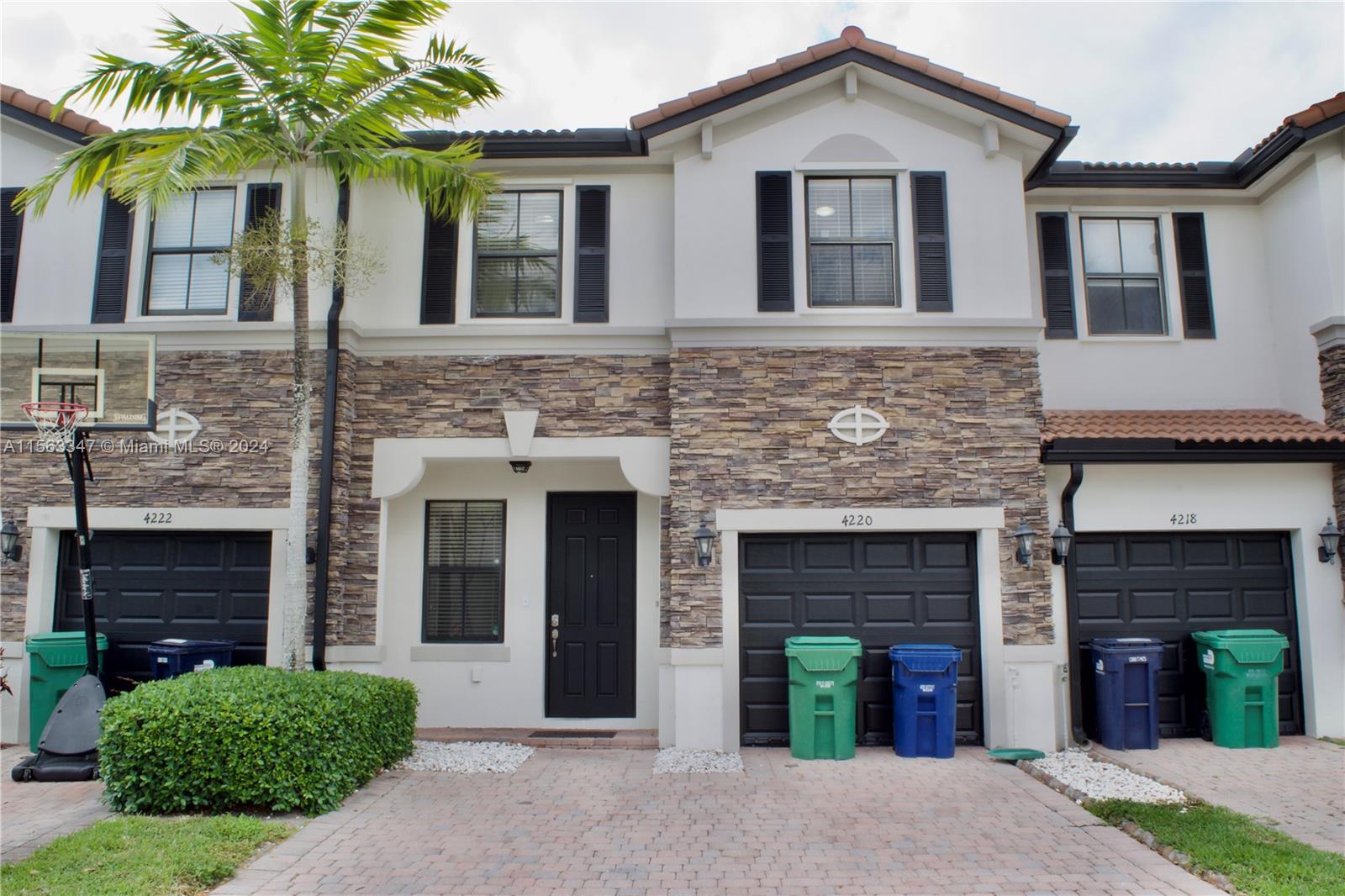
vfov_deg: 47.9
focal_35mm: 27
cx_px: 672
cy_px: 448
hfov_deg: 67.4
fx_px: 1008
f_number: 22
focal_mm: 18
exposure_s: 1/15
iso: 100
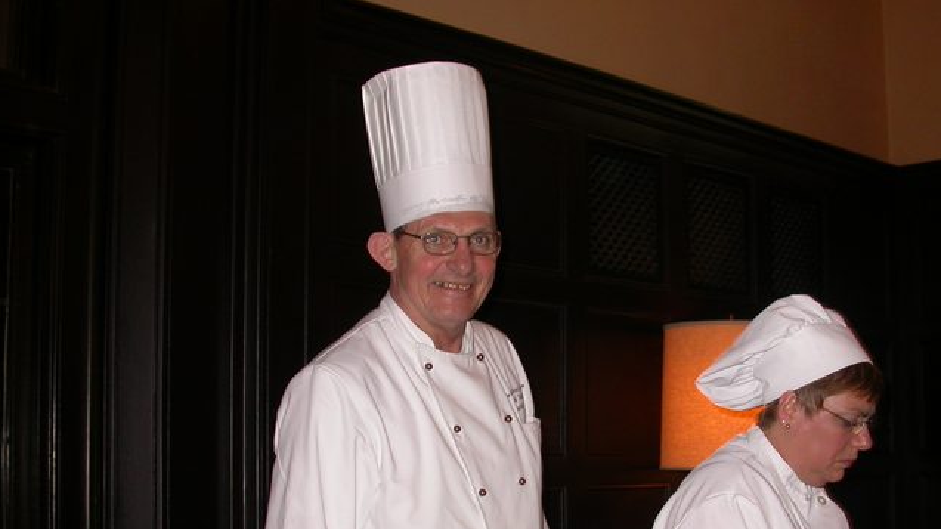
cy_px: 395
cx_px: 576
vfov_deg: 22.8
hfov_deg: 39.7
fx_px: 1297
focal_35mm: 52
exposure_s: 1/60
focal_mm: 7.85
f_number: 2.6
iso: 100
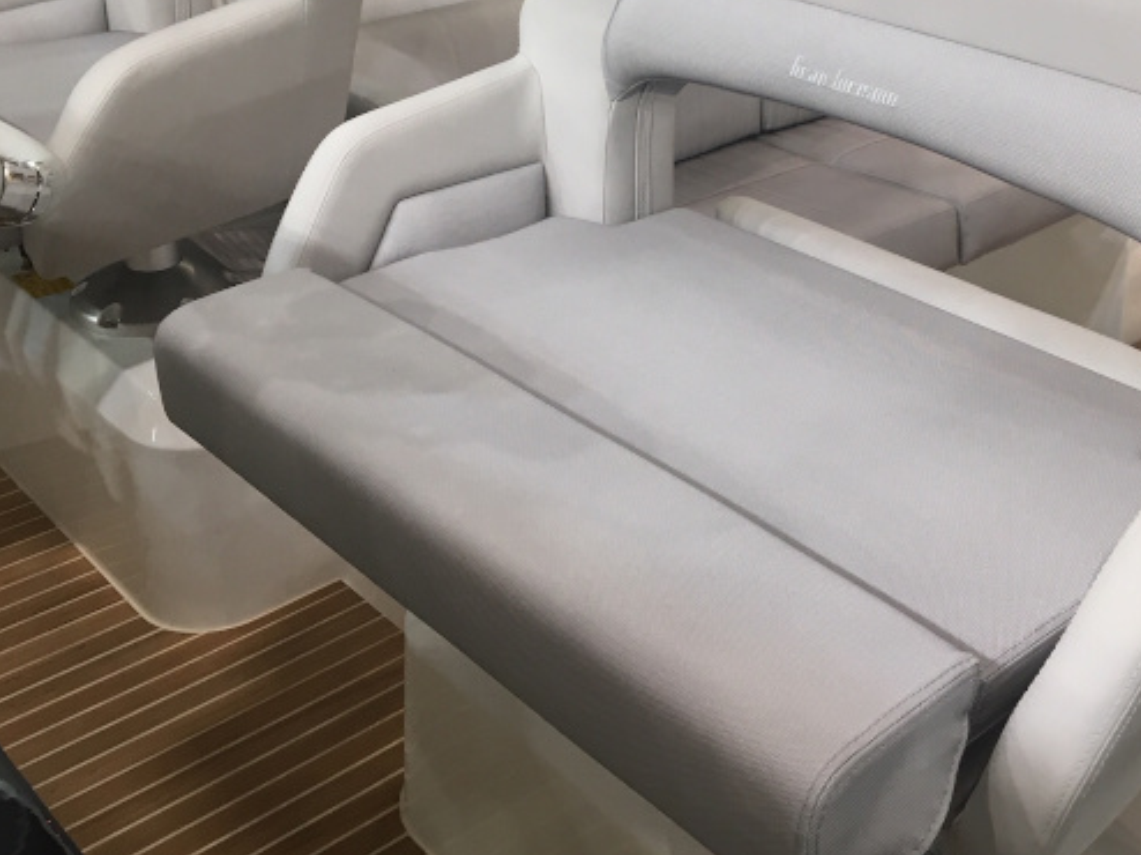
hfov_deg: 40.4
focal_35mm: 47
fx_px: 1548
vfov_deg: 30.4
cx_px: 656
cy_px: 233
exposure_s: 1/33
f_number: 2.2
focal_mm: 4.15
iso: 40
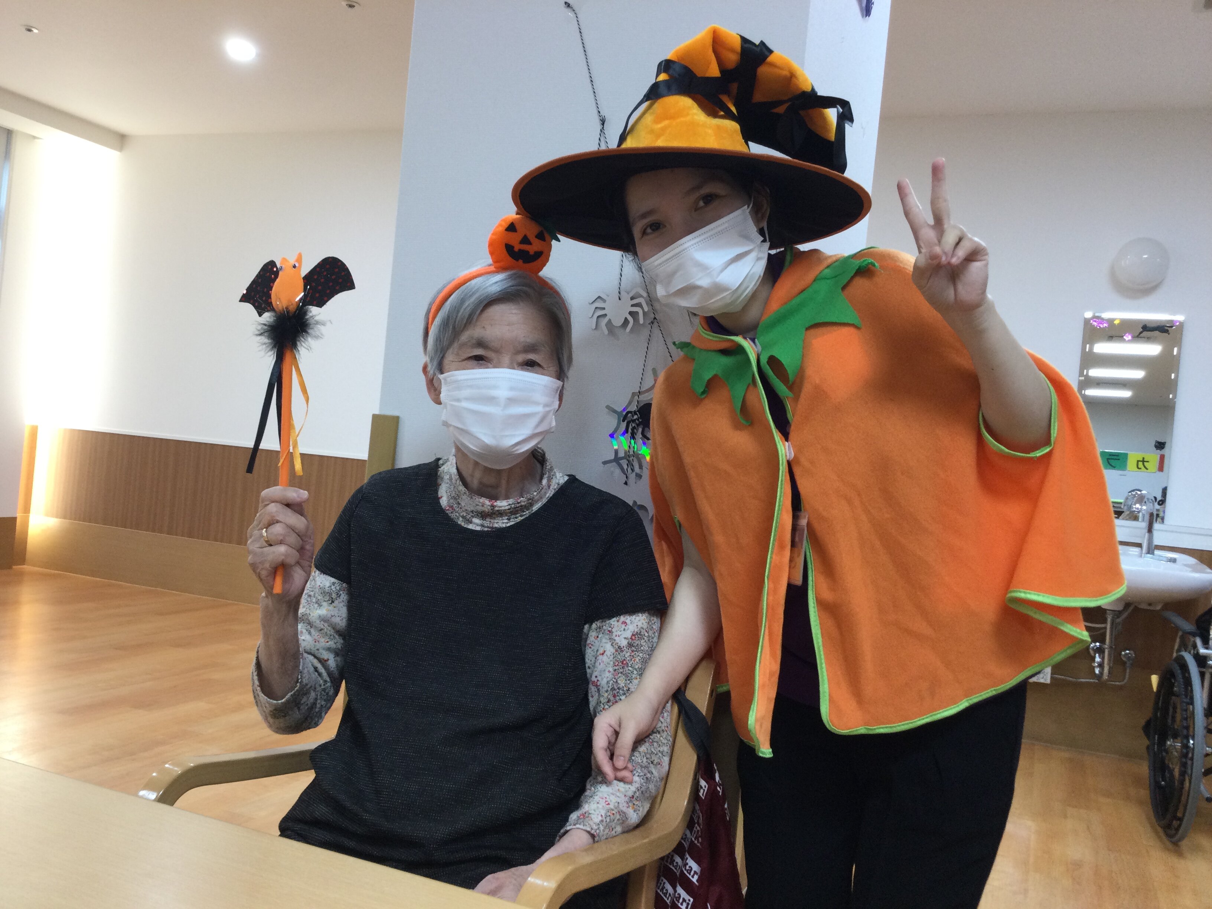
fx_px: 1085
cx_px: 606
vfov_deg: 45.4
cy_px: 454
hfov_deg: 58.4
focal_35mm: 31
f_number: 2.4
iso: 50
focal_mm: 3.3
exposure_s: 1/30
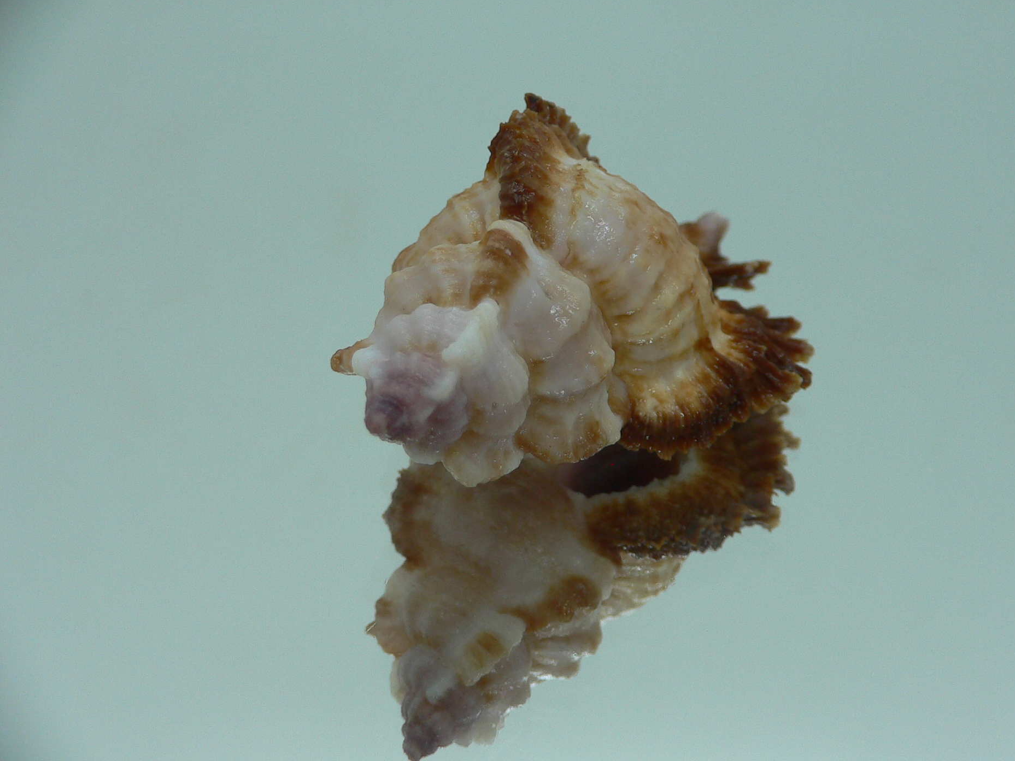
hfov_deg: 48.9
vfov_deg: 37.7
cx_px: 550
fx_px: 1114
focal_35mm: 38
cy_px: 383
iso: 80
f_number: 2.8
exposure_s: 1/60
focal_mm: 4.6
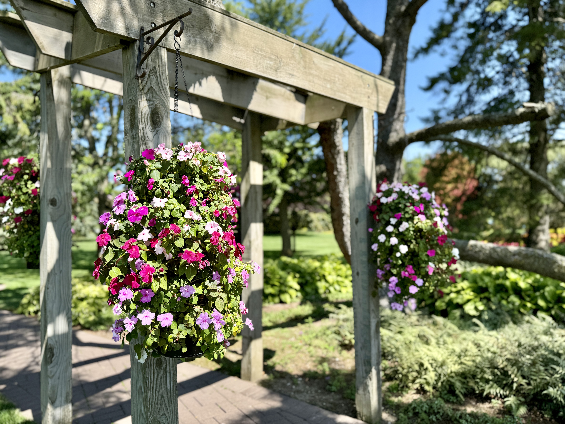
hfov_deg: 71.6
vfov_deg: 56.8
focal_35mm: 24
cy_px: 212
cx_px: 282
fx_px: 392
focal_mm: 6.76
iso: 80
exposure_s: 1/2506
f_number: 1.78
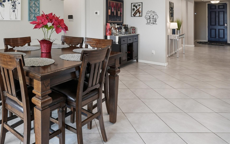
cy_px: 19
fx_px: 181
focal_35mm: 29
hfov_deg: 61.4
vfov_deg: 40.6
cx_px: 59
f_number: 8
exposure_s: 1/100
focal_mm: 16.5
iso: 100
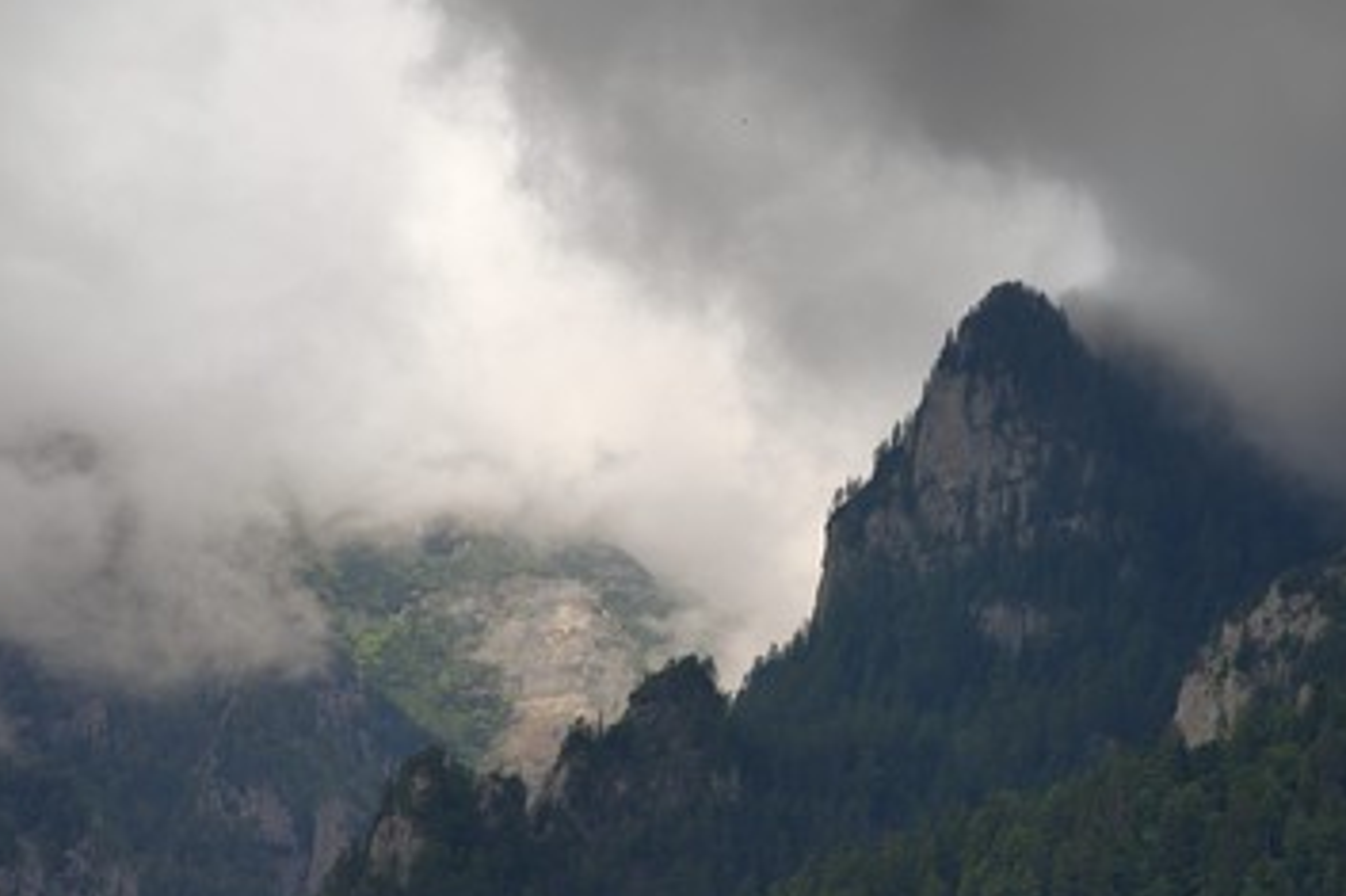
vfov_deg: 5.8
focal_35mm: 238
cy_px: 496
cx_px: 694
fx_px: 8894
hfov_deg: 8.7
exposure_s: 1/640
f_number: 10
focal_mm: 200
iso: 200
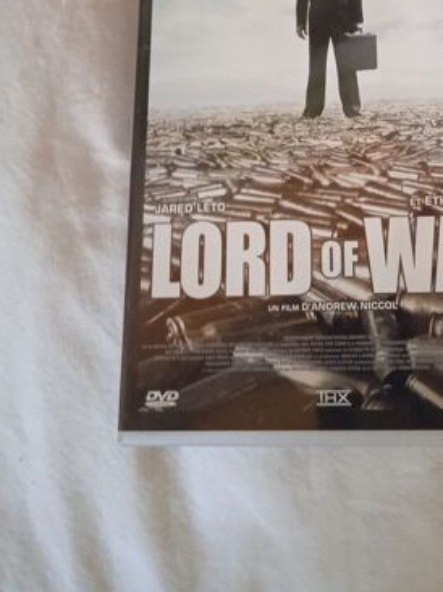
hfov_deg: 29.3
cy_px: 91
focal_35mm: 49
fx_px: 837
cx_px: 317
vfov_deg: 37.1
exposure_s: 1/14.3
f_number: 2.2
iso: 1056
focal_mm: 3.43
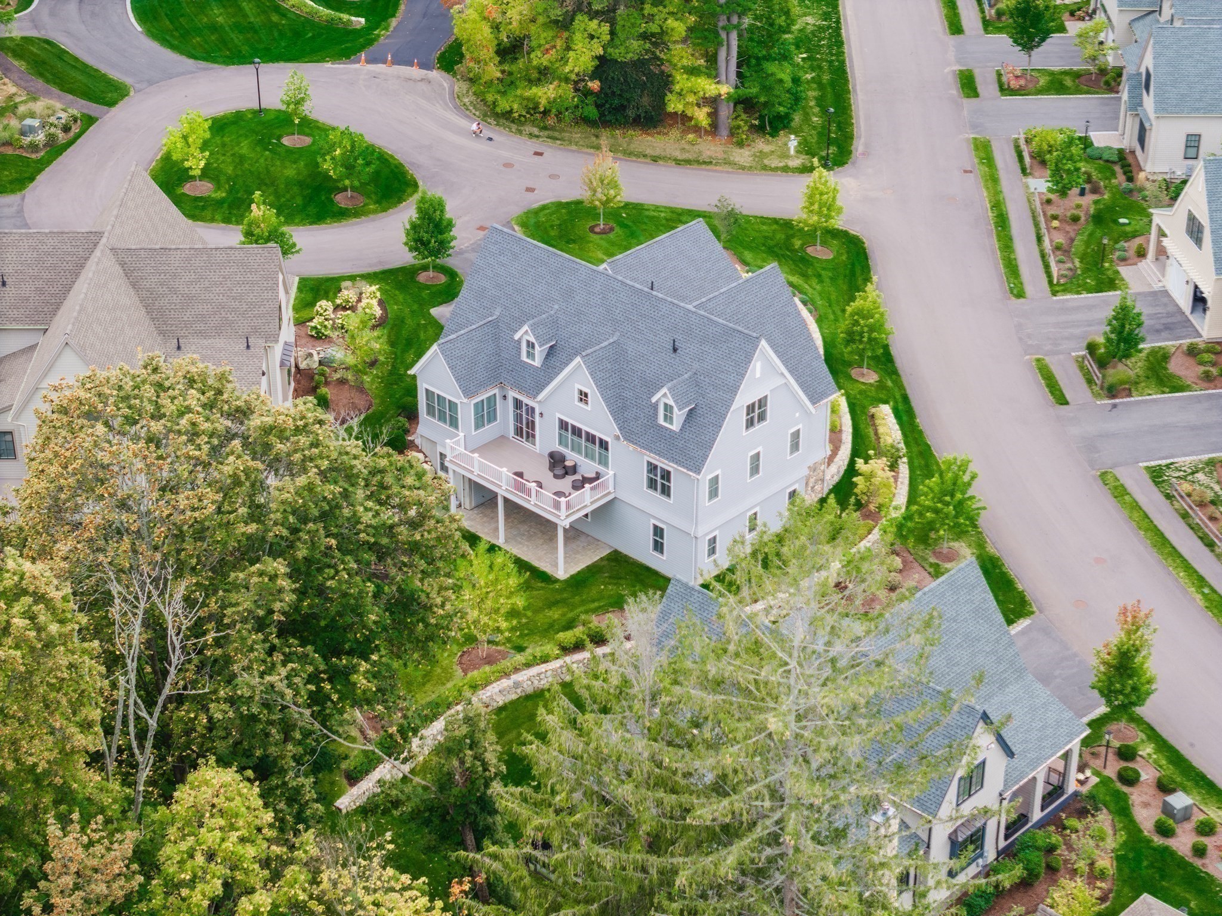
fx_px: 2471
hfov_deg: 27.8
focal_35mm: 70
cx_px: 611
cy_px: 458
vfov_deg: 21.0
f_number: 2.8
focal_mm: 19.35
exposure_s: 1/120
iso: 100
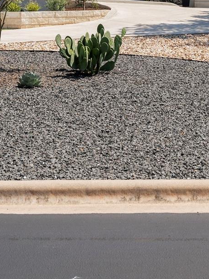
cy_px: -14
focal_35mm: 113
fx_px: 910
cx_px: 208
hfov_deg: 12.9
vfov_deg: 17.0
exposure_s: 1/320
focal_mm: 35
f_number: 8
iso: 250
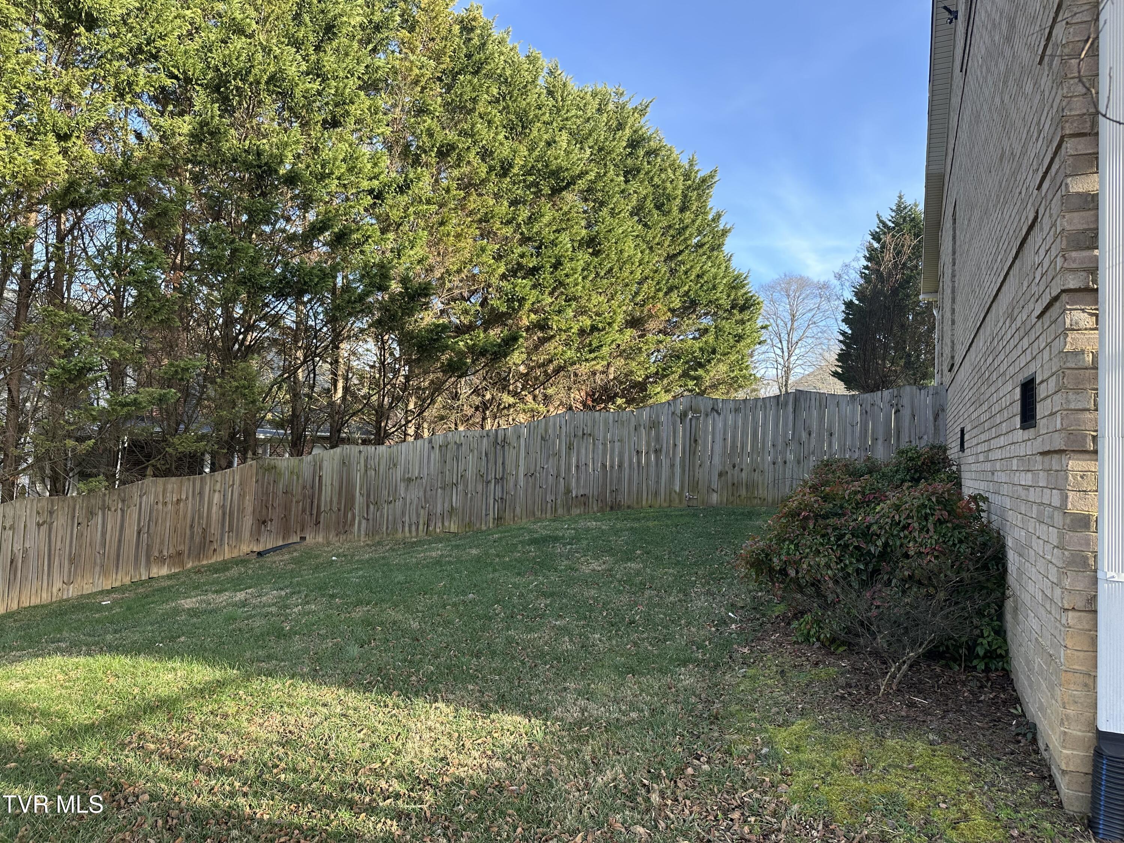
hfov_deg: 71.6
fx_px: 779
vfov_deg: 56.8
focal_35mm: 24
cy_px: 422
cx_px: 562
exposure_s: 1/482
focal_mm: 6.86
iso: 80
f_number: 1.78
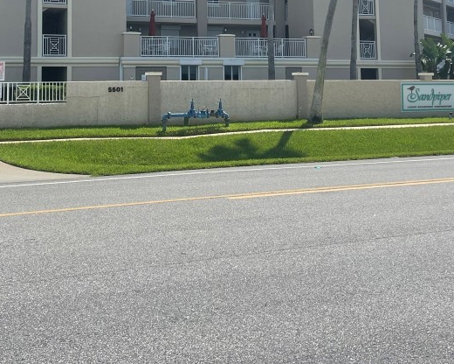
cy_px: 30
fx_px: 672
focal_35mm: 50
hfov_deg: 37.3
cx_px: 204
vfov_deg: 28.9
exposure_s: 1/4202
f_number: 1.6
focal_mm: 5.1
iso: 32
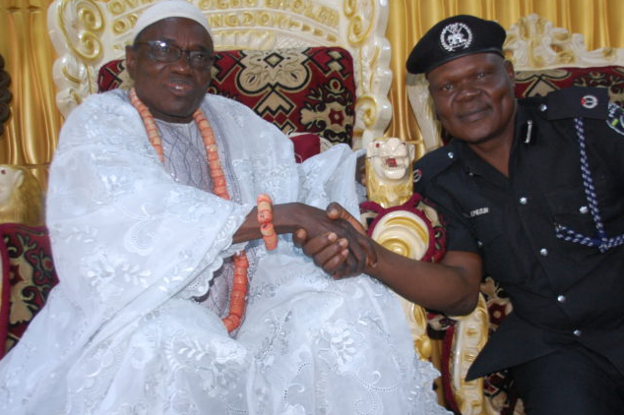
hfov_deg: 48.3
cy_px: 198
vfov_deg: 33.4
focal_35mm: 40
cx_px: 359
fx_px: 693
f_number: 4
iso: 800
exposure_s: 1/60
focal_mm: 22
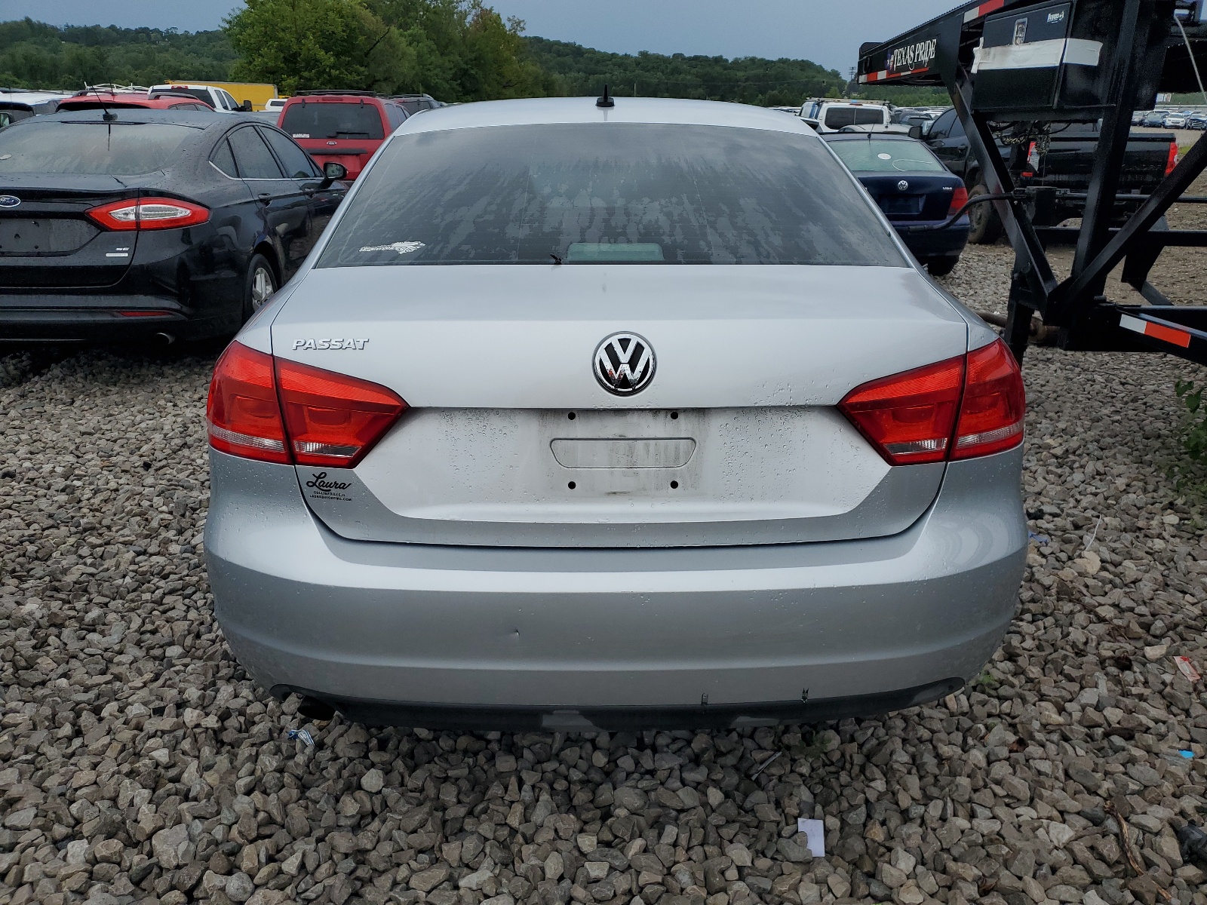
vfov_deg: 53.1
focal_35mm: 26
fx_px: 907
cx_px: 604
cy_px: 452
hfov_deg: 67.3
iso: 50
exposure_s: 1/2000
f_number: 1.5
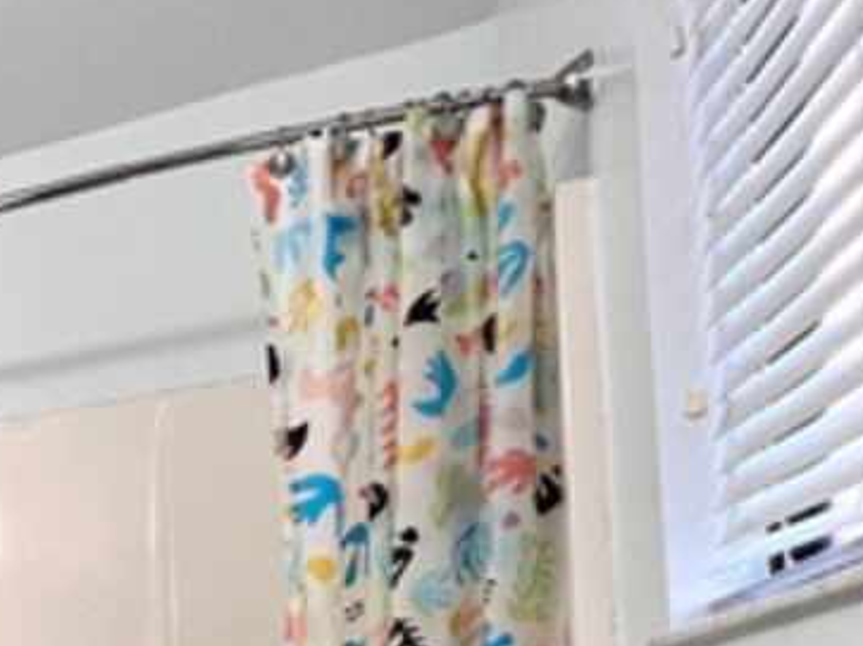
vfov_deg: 28.0
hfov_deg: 24.9
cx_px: -570
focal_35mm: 46
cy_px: 751
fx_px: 1146
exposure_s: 1/60
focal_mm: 1.57
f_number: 1.8
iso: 125
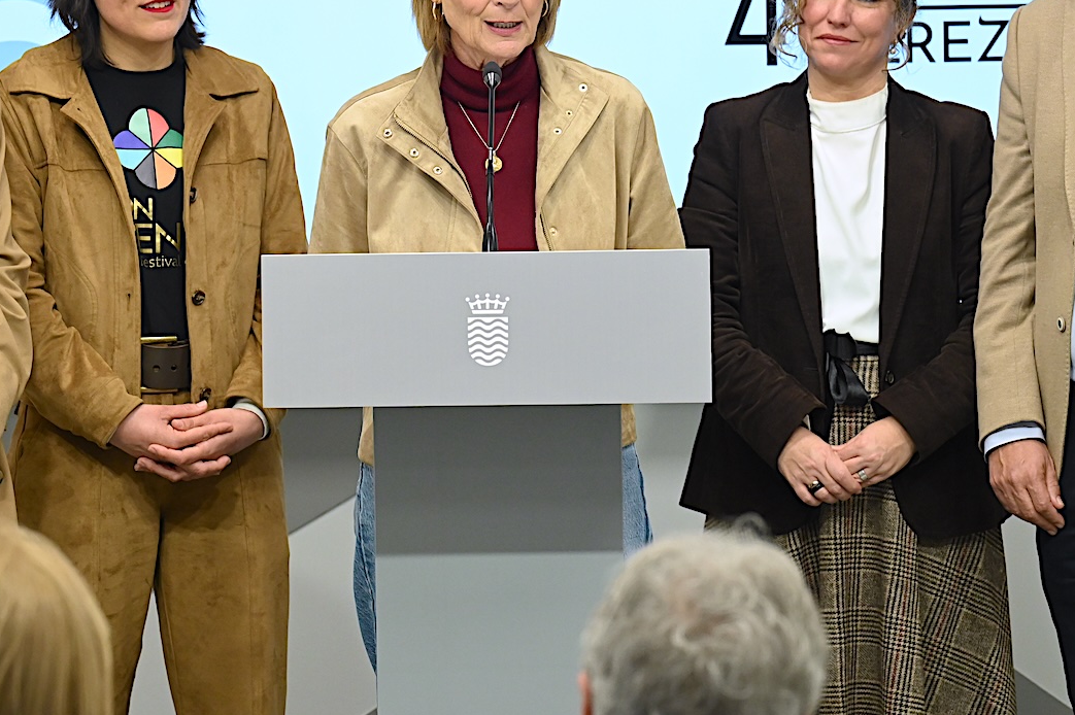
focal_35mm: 191
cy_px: 157
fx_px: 5700
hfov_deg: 10.8
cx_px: 506
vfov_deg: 7.2
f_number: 5.6
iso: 3200
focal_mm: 115
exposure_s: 1/250
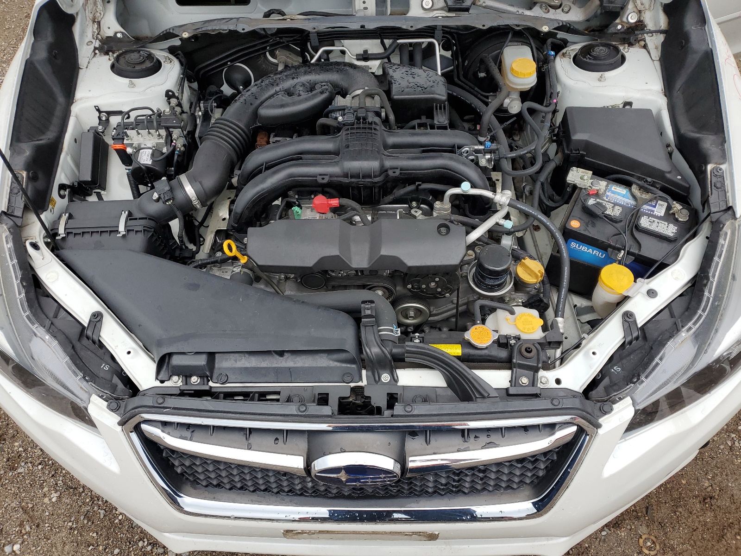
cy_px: 278
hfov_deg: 67.3
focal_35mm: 26
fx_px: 557
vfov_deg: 53.1
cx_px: 370
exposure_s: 1/345
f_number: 1.5
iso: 50
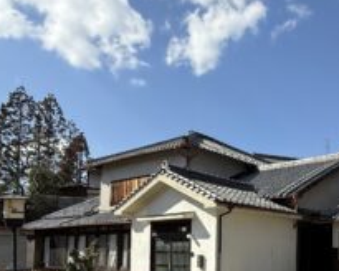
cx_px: 291
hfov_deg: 42.8
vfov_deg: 35.5
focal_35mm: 40
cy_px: 235
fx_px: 401
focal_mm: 2.22
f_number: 2.2
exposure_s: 1/1901
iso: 50
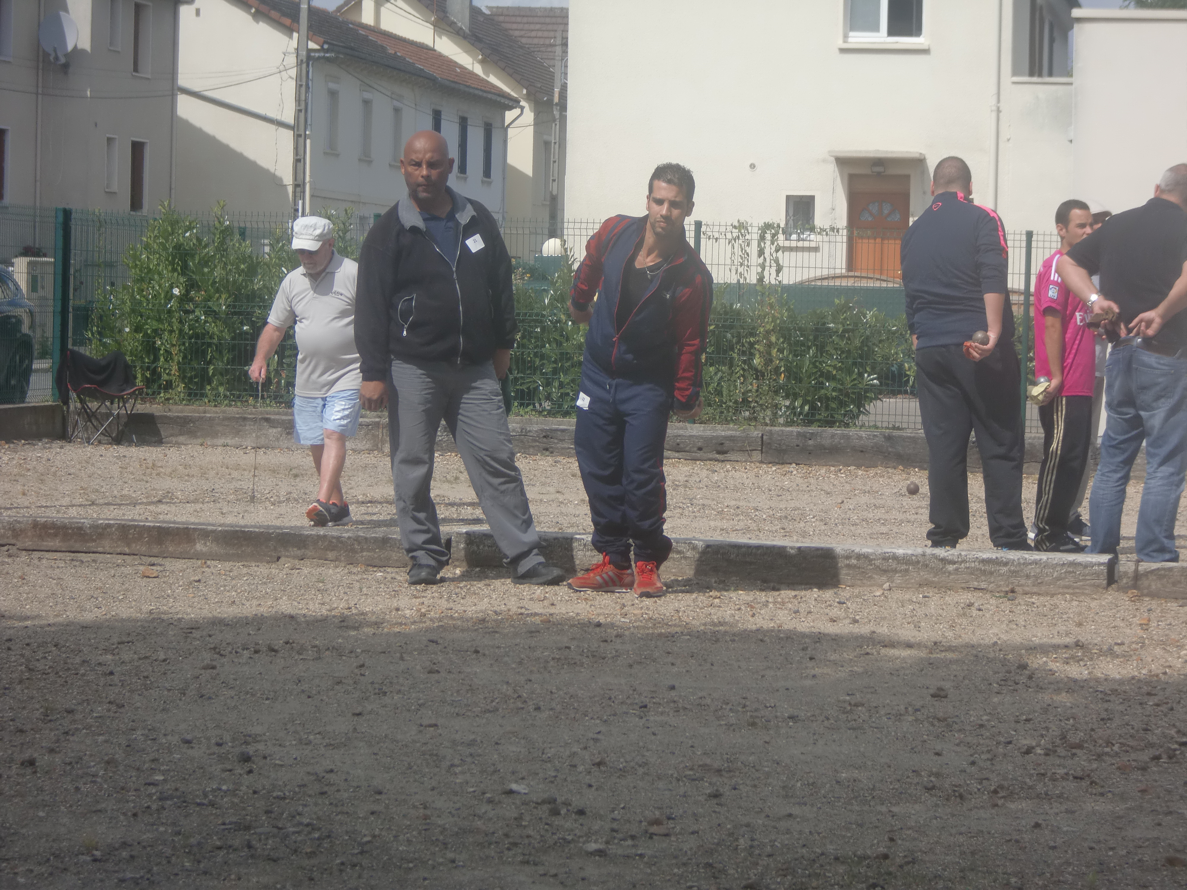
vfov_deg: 13.7
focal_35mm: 108
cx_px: 594
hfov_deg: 18.2
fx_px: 3703
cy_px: 445
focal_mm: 18.9
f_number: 5.3
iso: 64
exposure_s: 1/500
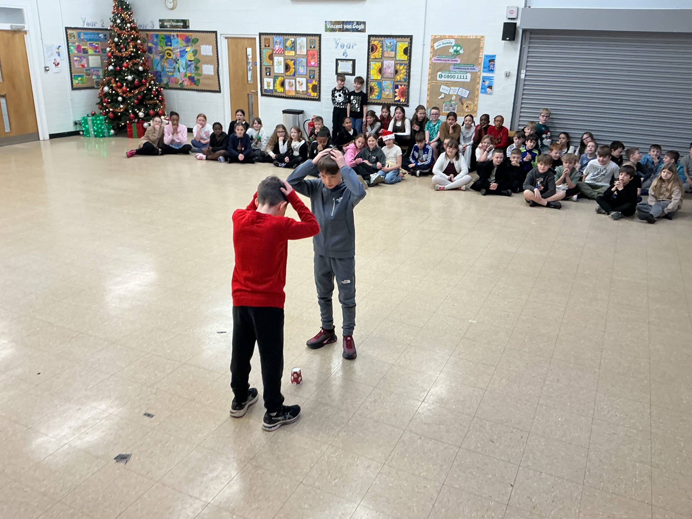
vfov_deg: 48.2
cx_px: 346
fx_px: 580
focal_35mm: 29
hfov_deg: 61.7
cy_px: 260
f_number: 1.8
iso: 50
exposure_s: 1/50
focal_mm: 3
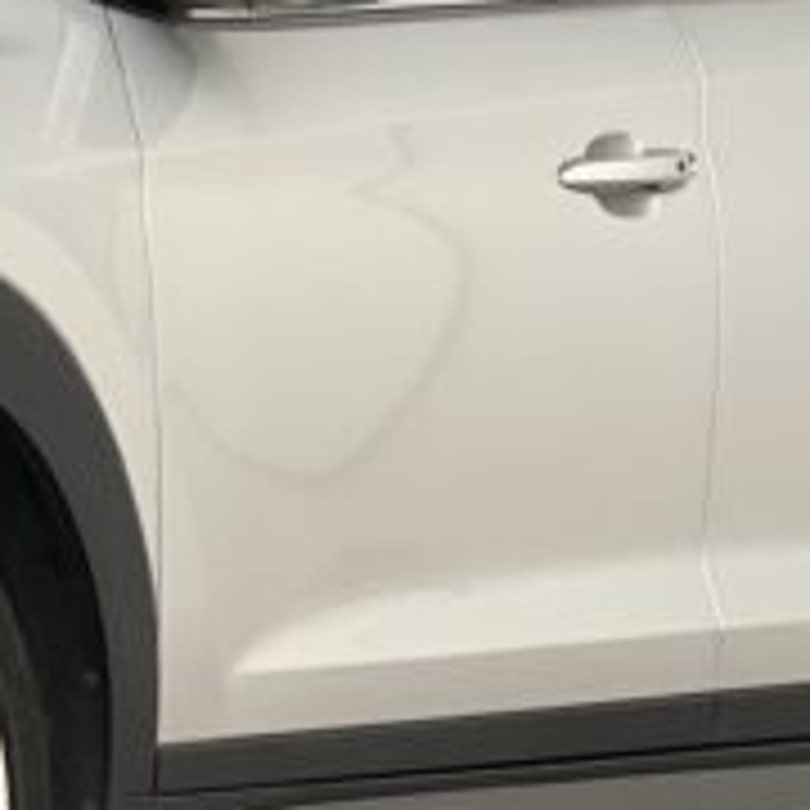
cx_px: -270
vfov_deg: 5.8
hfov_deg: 5.8
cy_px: -58
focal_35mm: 302
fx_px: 7995
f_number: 2.8
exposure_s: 1/121
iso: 100
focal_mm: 9
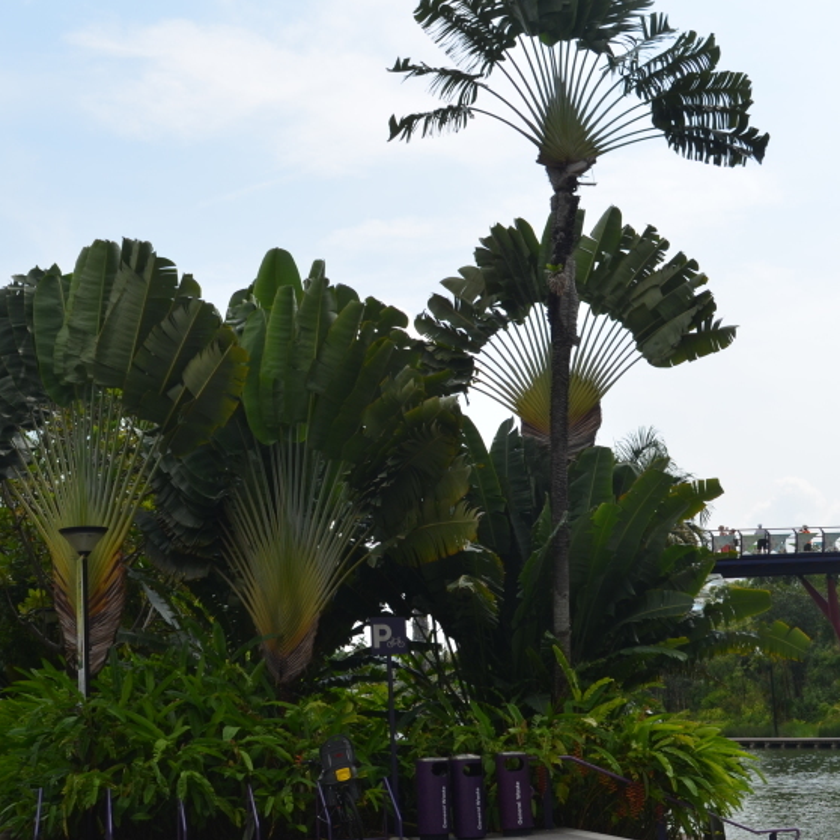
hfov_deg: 30.5
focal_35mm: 56
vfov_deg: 30.6
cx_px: 349
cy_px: 431
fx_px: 1537
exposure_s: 1/250
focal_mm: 24
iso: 100
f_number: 8
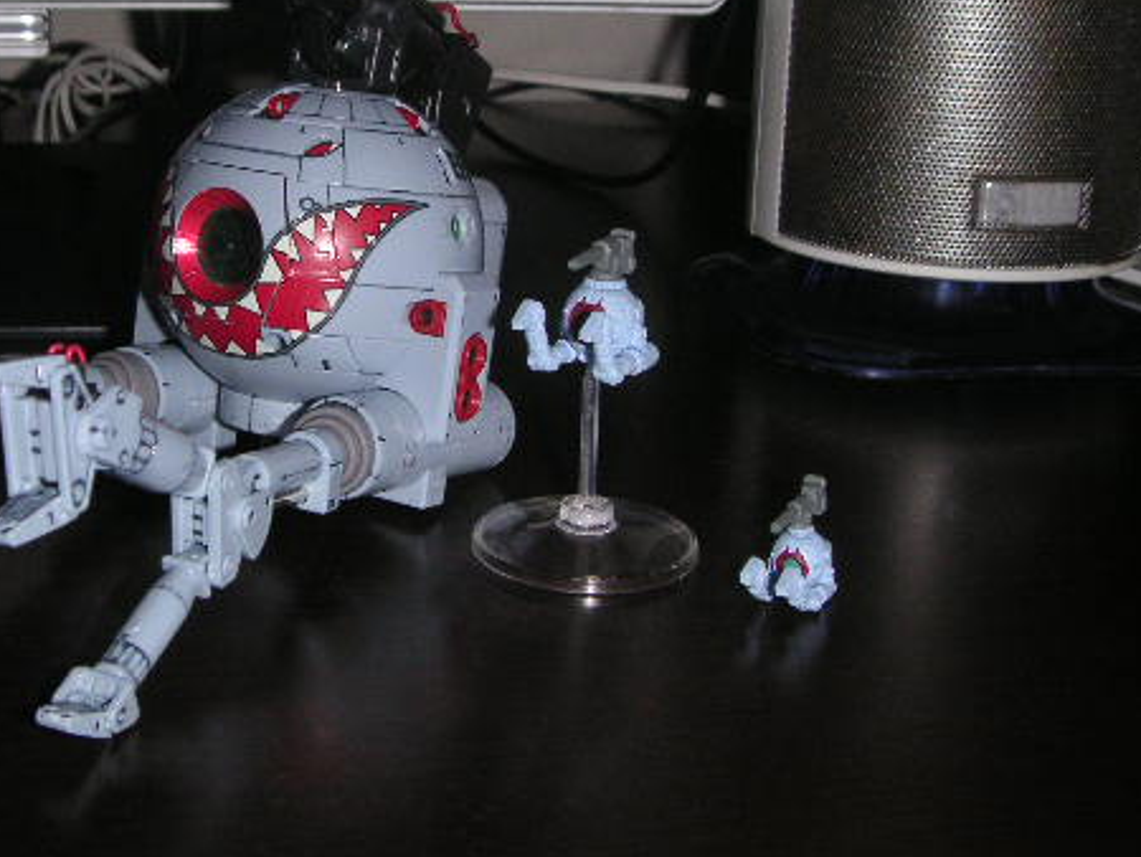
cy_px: 312
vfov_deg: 27.0
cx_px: 345
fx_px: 1781
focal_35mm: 54
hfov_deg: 35.0
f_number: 6.7
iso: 160
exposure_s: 1/45
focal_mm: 6
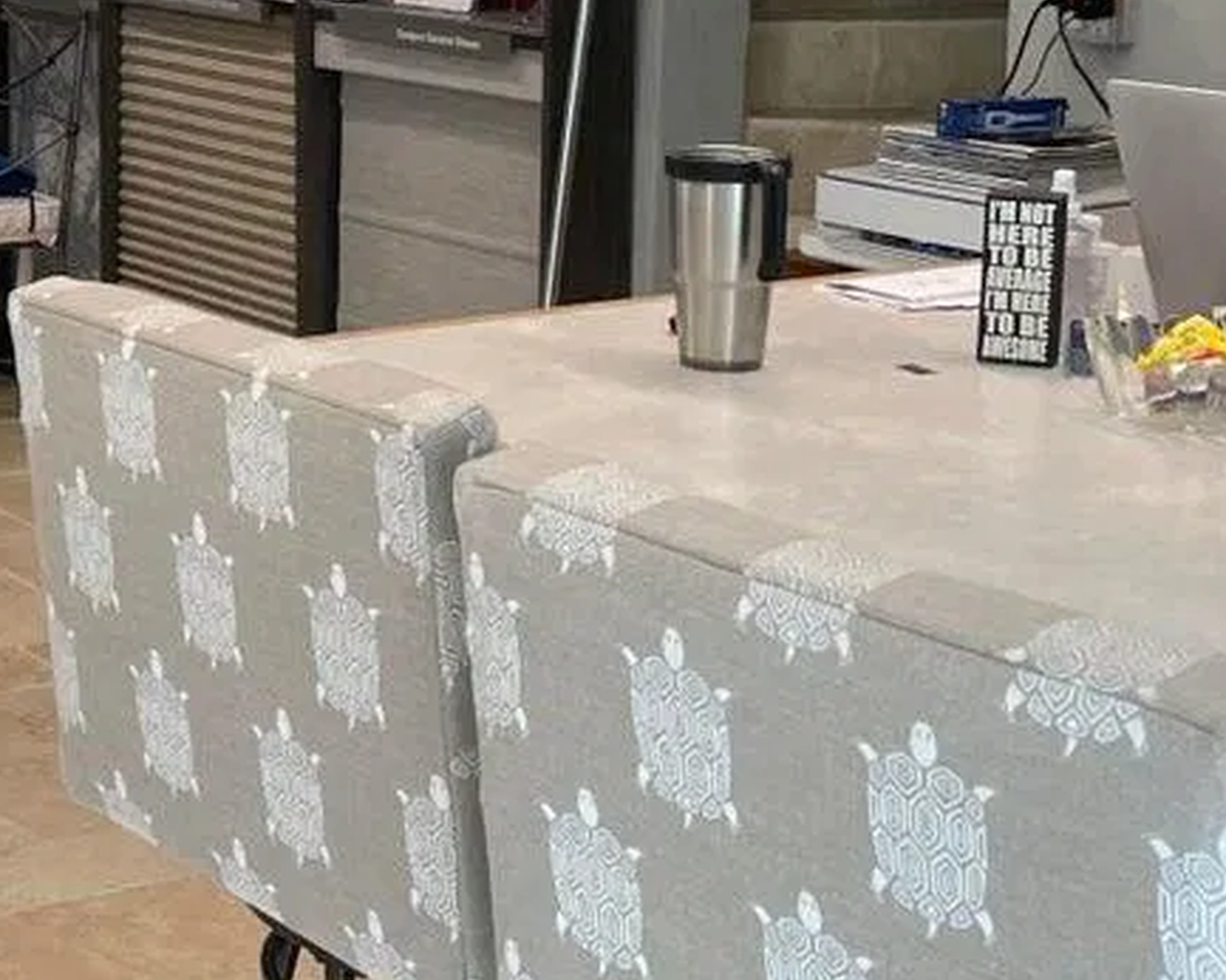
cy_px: 190
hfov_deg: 22.7
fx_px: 2901
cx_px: -75
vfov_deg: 19.0
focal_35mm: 80
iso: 64
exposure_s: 1/120
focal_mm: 4.2
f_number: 1.6
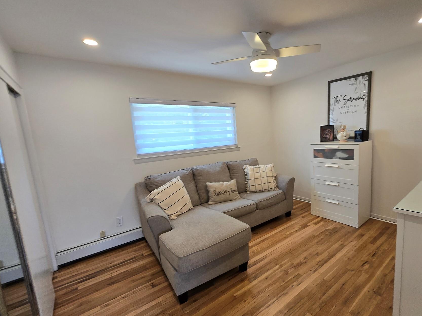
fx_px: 195
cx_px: 251
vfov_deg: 78.0
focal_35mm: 16
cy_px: 167
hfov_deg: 93.4
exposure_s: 1/60
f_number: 2.2
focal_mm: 1.7
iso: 100
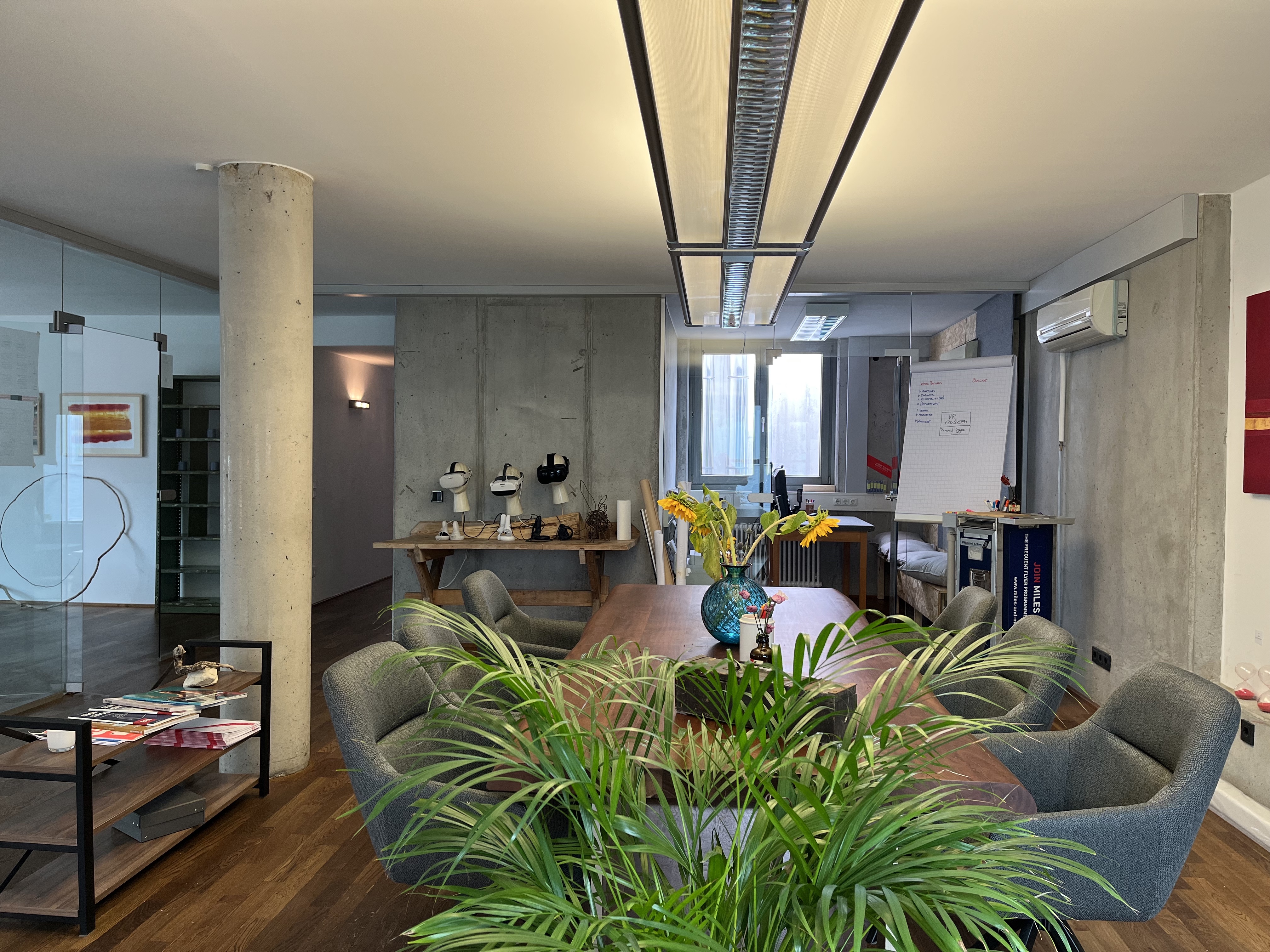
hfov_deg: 67.3
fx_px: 954
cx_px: 635
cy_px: 476
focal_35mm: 26
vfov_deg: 53.1
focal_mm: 5.1
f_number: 1.6
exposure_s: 1/100
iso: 80
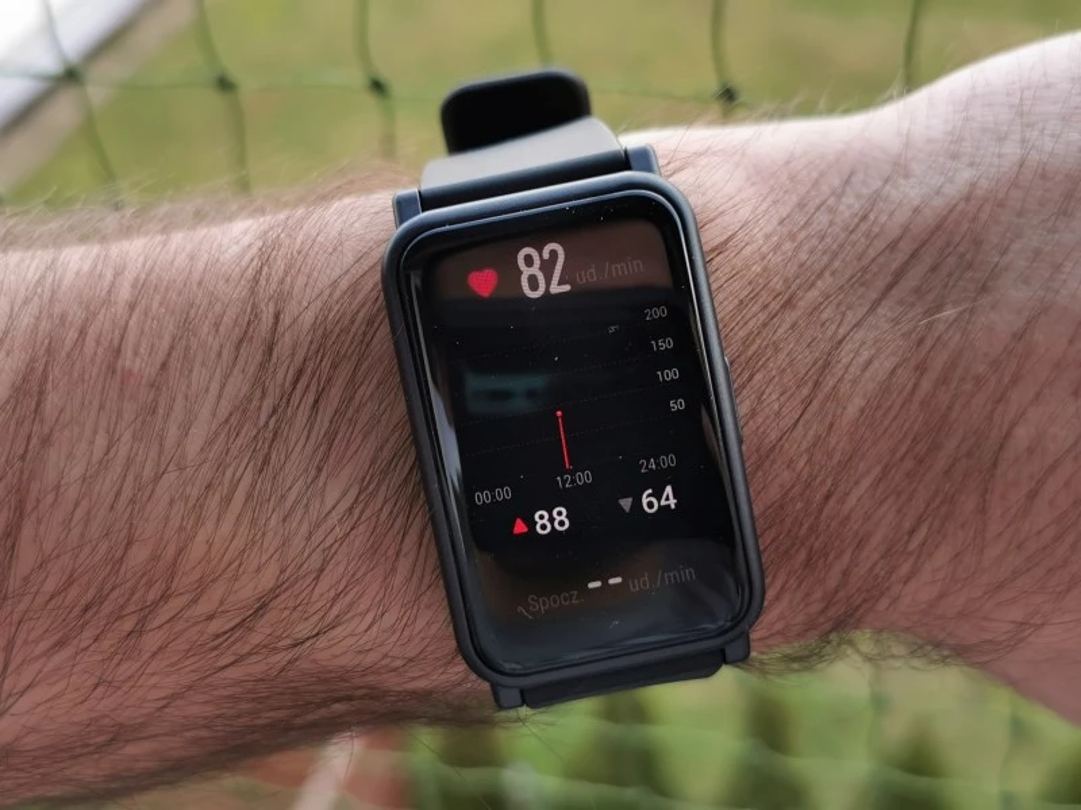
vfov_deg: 34.3
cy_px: 405
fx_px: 1312
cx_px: 540
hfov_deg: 44.8
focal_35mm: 42
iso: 50
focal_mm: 5.56
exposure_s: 1/251
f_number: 1.6
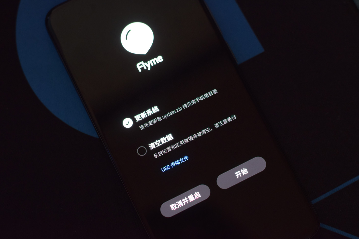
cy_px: 120
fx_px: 768
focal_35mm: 77
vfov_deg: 17.7
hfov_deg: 26.3
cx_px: 180
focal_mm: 50
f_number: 2.8
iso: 800
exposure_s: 1/60
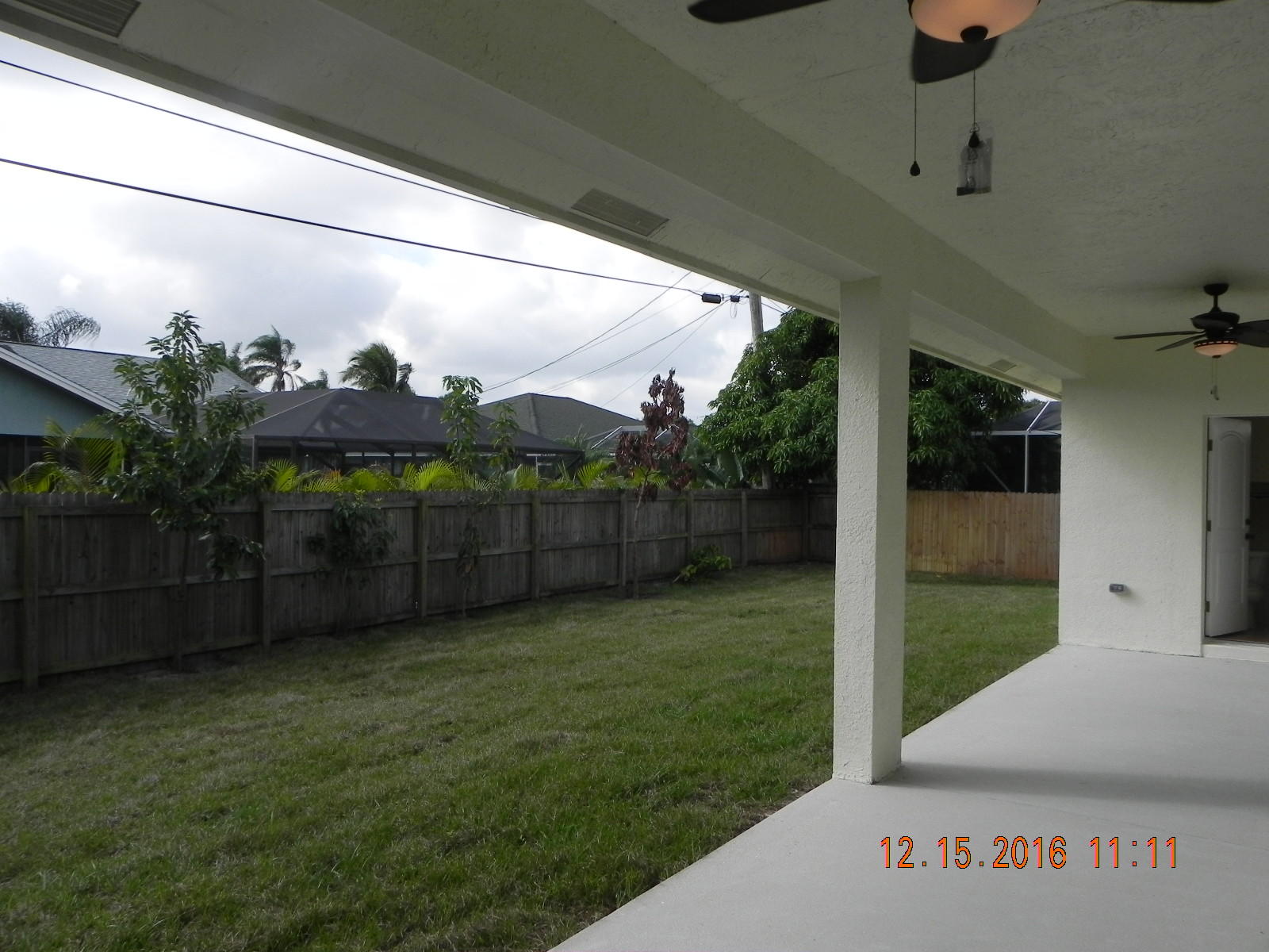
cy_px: 476
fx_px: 953
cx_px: 634
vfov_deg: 53.1
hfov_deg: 67.3
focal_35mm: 26
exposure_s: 1/478
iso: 160
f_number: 5.6
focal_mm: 4.6
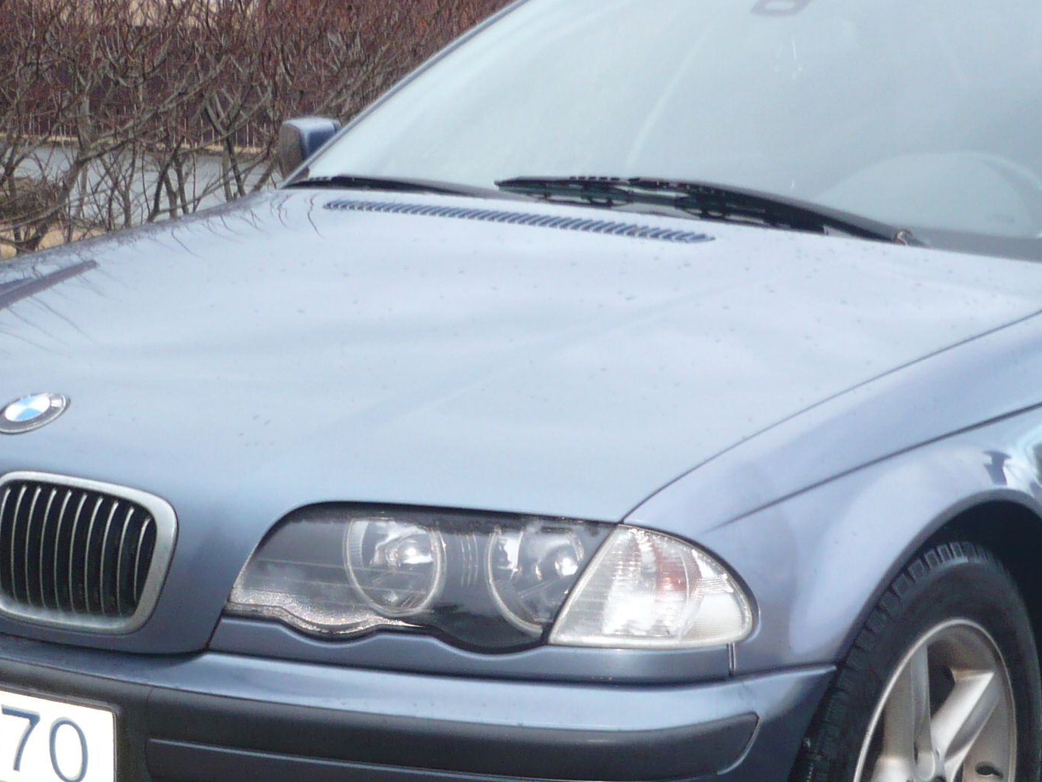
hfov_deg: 24.9
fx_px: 2348
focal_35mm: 78
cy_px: 636
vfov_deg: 18.7
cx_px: 693
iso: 125
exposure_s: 1/30
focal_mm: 5.8
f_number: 2.8
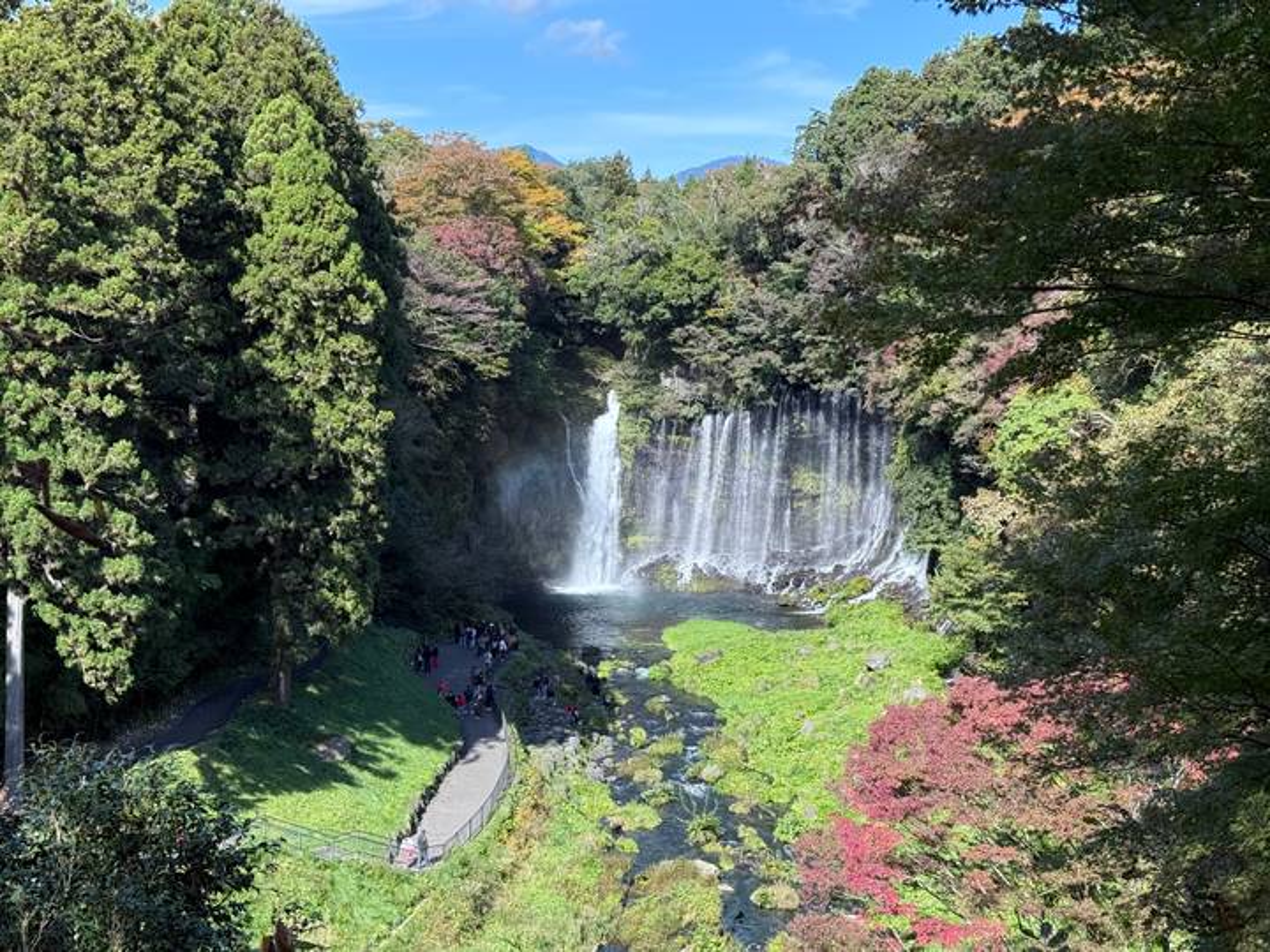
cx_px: 635
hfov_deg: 39.7
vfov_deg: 30.3
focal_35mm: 48
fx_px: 1761
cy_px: 476
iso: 100
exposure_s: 1/1575
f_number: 1.78
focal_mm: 6.76
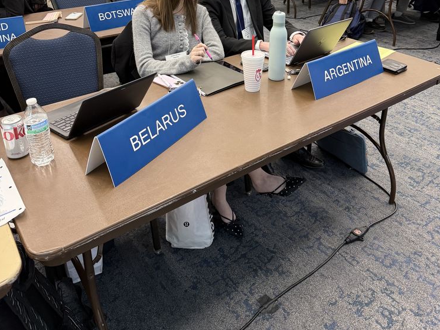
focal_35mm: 33
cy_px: 68
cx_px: 224
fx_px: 420
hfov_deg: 55.3
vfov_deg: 41.2
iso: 160
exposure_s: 1/60
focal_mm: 6.76
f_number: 1.78
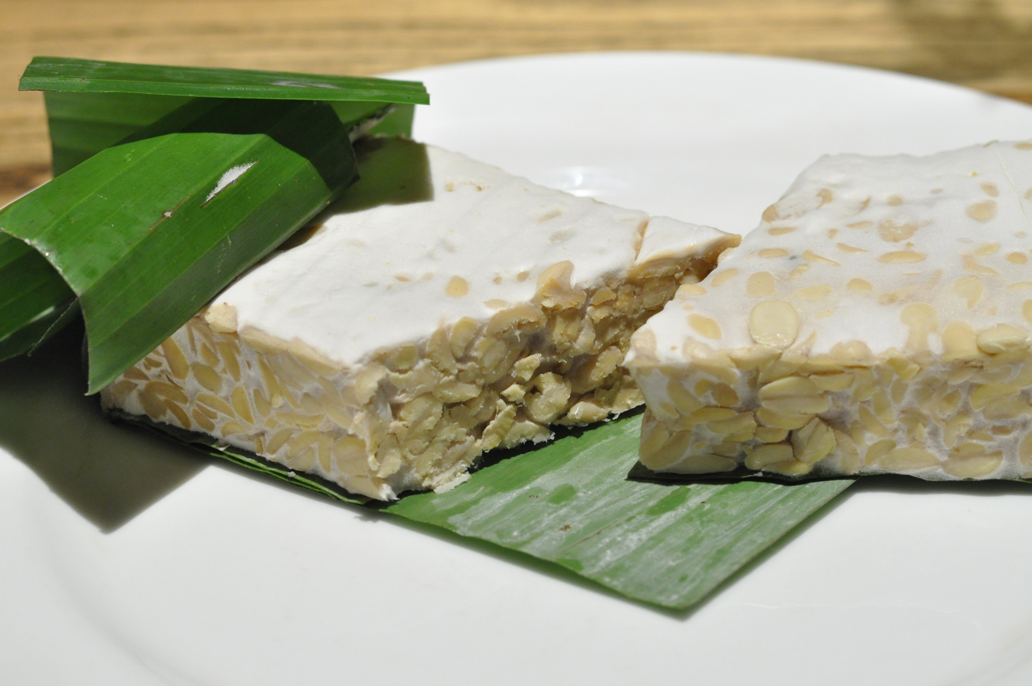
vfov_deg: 18.1
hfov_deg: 27.0
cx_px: 516
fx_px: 2147
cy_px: 343
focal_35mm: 75
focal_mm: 50
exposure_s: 1/30
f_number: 8
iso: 1600
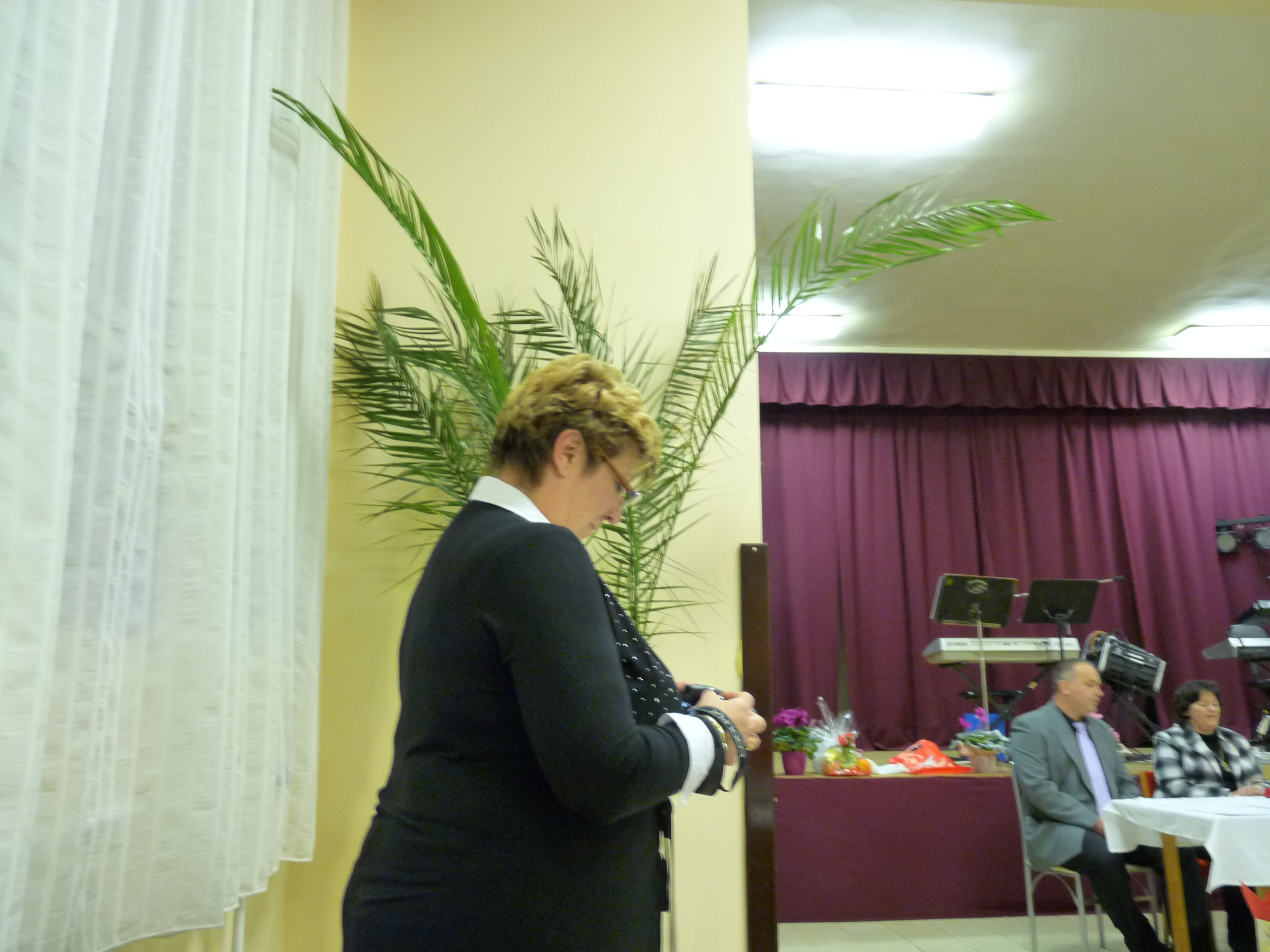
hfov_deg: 65.3
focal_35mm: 27
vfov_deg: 51.4
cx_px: 635
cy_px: 476
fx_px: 991
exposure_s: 1/10
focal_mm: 4.8
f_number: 2.8
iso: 400
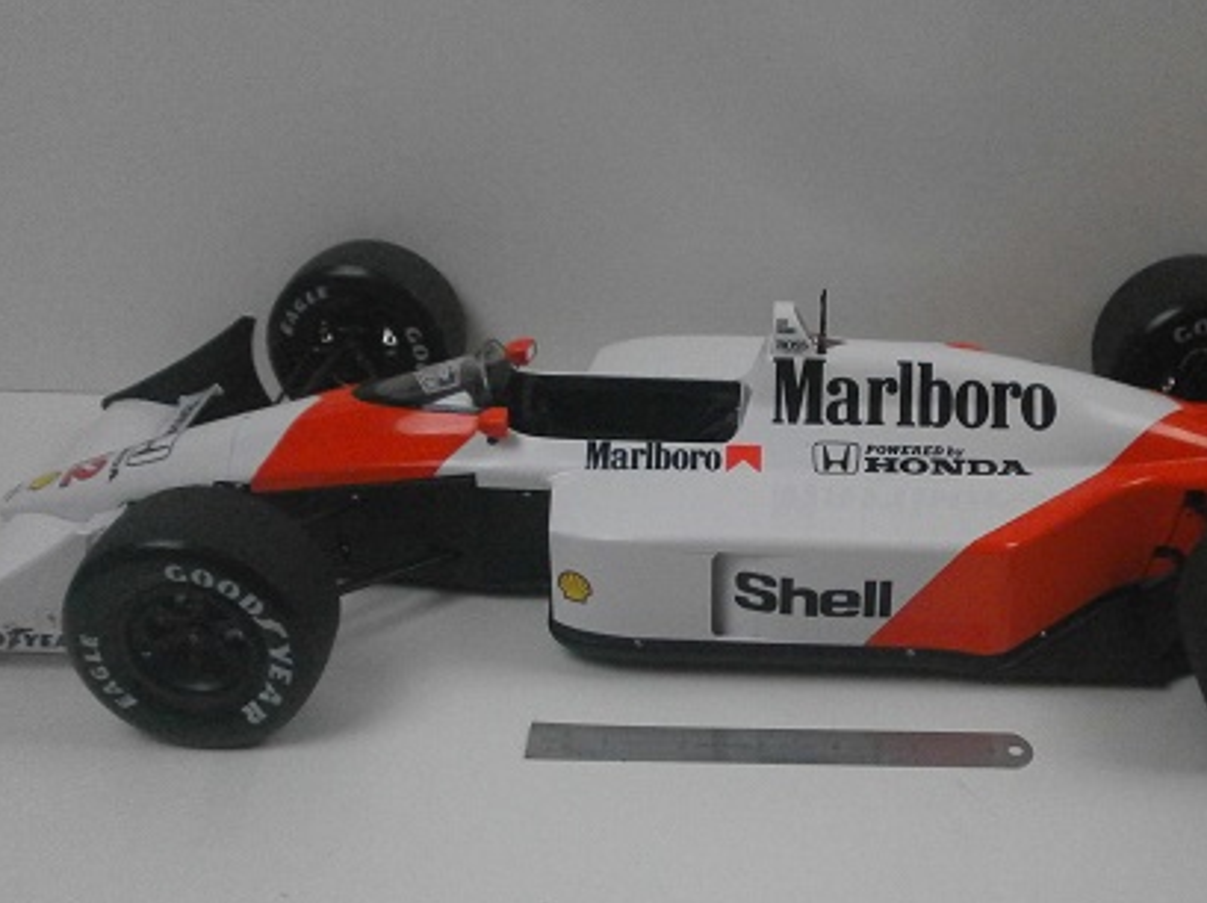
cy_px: 611
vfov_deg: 30.6
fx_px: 1637
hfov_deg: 40.2
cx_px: 758
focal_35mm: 47
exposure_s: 1/250
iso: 800
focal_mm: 5.8
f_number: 3.1
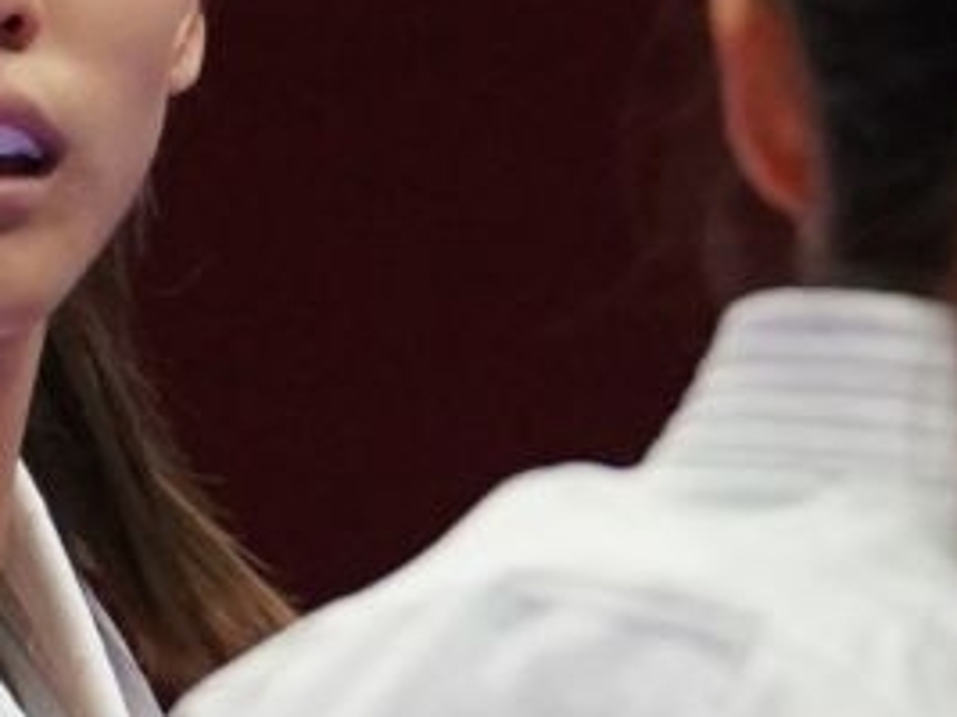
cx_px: 674
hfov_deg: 0.7
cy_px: 846
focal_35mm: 2721
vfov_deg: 0.5
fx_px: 75191
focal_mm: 280
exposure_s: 1/1000
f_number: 4
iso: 2500
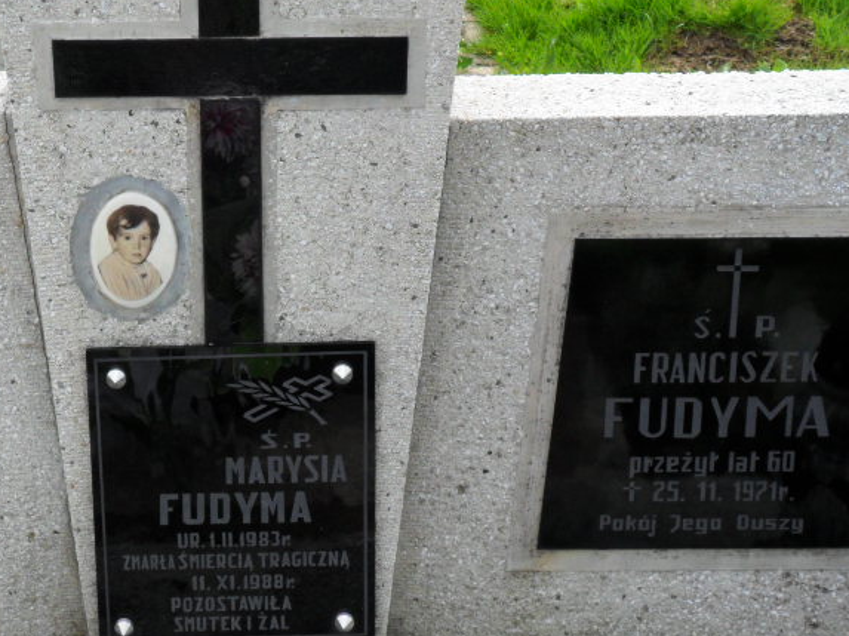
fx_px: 2280
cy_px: 216
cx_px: 173
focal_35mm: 93
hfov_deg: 20.9
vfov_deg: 15.8
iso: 100
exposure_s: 1/350
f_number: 5
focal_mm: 9.3
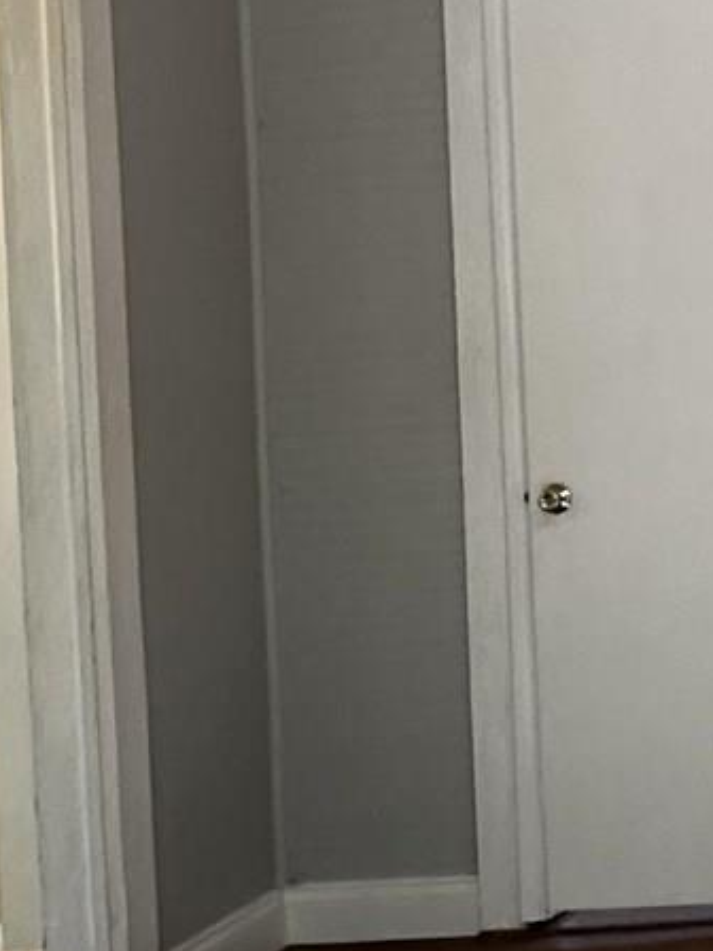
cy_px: 397
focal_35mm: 72
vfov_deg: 27.0
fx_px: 1977
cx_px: 1167
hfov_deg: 17.6
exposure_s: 1/60
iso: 500
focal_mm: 2.22
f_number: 2.2
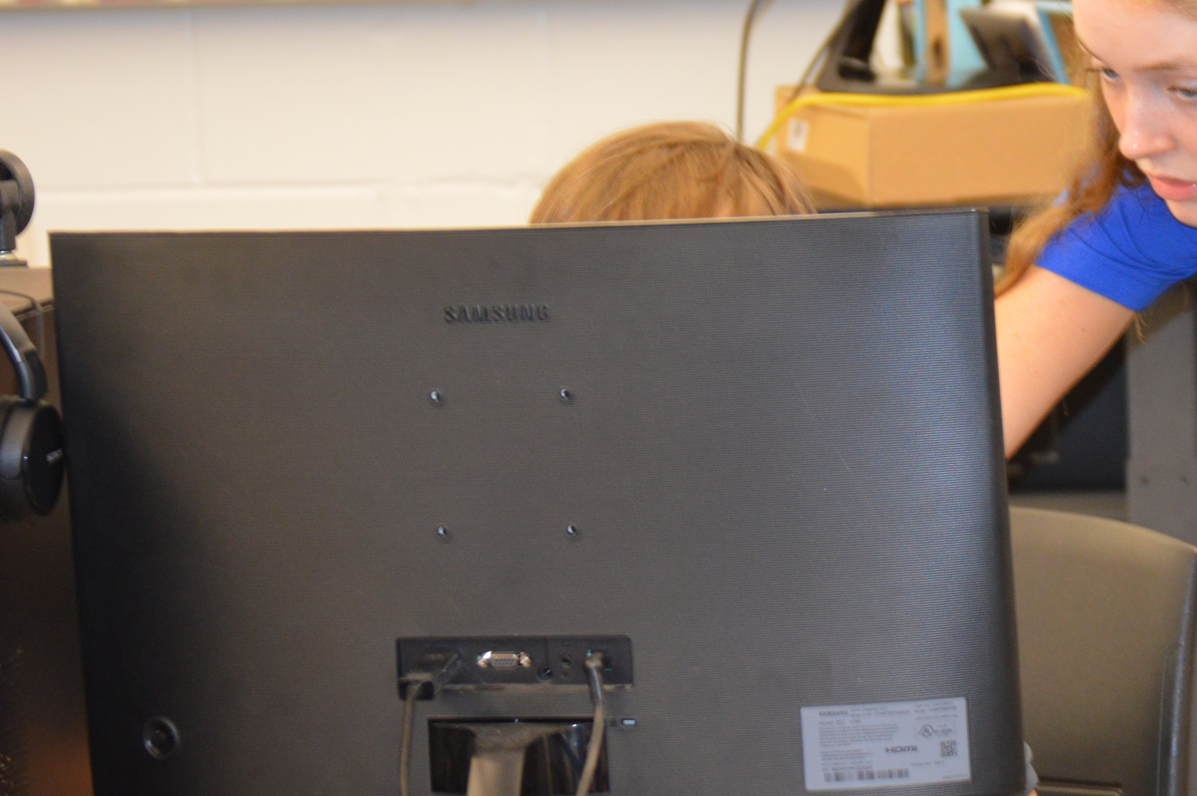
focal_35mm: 179
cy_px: 210
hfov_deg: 11.5
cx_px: 950
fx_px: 5946
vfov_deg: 7.6
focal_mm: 66
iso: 900
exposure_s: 1/60
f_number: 4.2
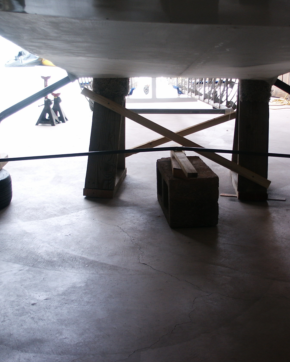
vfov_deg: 40.3
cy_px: 182
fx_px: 493
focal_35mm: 46
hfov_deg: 32.6
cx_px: 176
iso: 64
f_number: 3
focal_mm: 7.21
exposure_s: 1/60
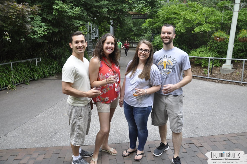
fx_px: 185
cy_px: 82
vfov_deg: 47.8
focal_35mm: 27
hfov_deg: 67.4
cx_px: 124
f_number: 5
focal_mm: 18
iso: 400
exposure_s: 1/25
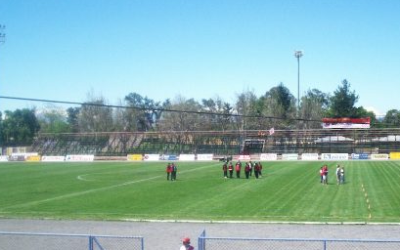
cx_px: 254
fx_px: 611
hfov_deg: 36.0
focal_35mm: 56
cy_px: 146
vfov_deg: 23.1
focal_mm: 5.9
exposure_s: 1/473
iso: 100
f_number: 4.5
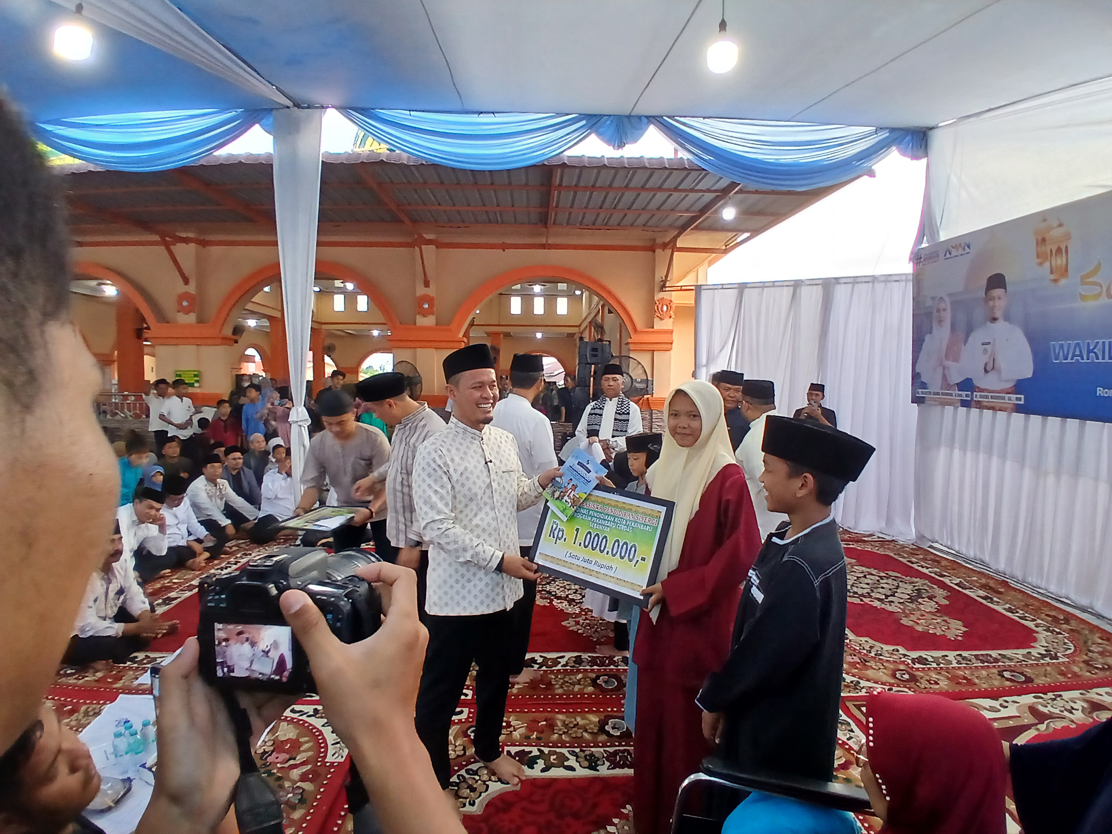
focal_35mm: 17
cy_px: 417
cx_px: 556
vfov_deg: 74.7
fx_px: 546
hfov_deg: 91.0
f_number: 2.2
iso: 125
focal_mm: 1.4
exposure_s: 1/33.3
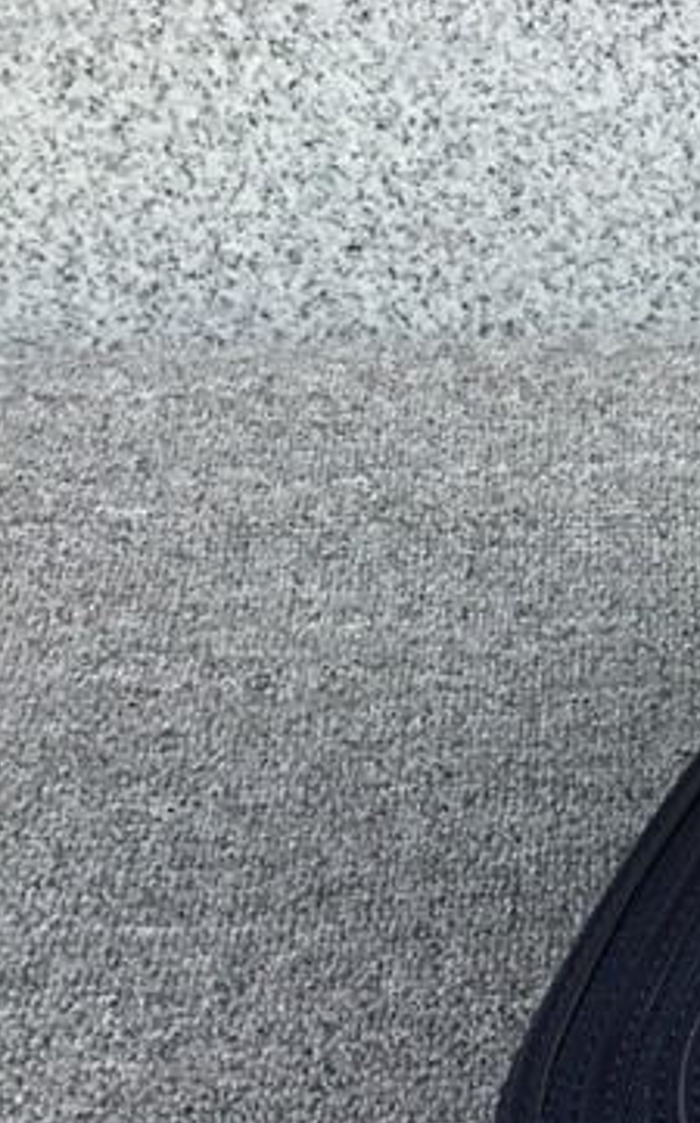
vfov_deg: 24.8
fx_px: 2508
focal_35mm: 82
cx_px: 1369
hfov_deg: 13.7
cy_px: 891
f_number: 2.4
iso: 25
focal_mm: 3.3
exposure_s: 1/359
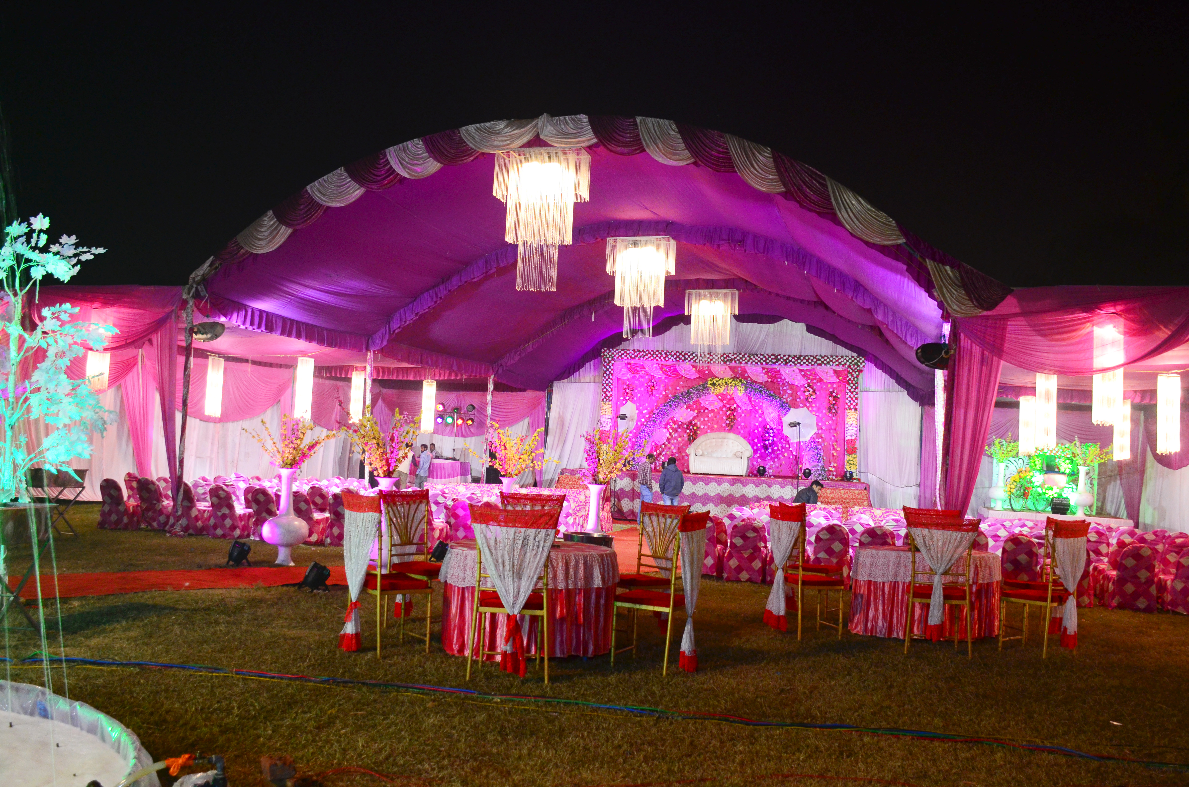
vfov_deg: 42.2
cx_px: 586
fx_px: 1022
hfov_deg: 60.4
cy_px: 385
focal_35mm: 31
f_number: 4.5
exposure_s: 1/60
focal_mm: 20
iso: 1250
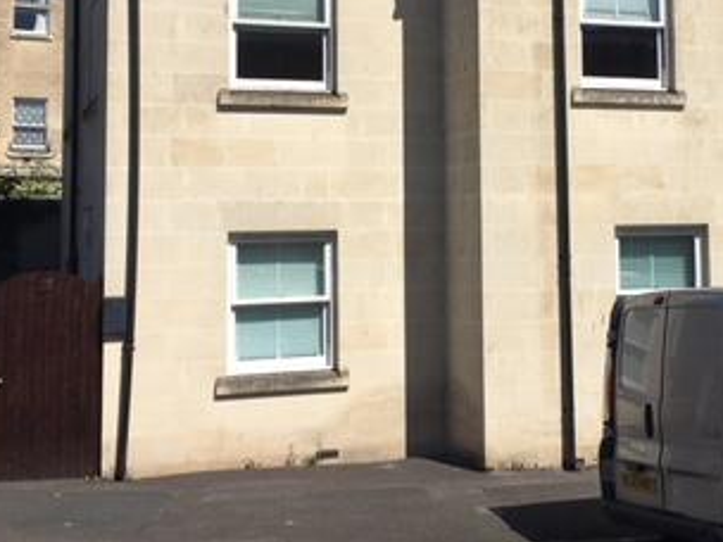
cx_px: 540
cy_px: 128
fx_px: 1274
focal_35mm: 61
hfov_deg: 31.1
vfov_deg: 23.8
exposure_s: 1/2849
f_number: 2.2
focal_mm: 4.15
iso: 25
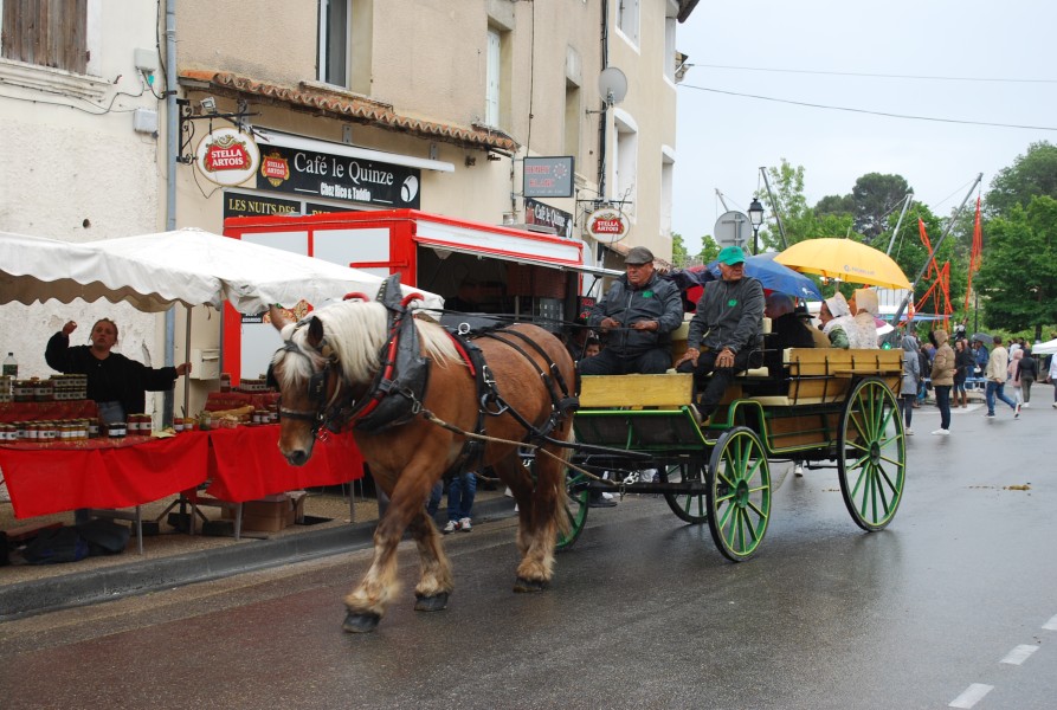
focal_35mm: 51
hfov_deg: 38.8
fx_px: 1501
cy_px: 355
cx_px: 528
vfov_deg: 26.6
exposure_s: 1/125
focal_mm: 34
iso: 125
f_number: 5.6
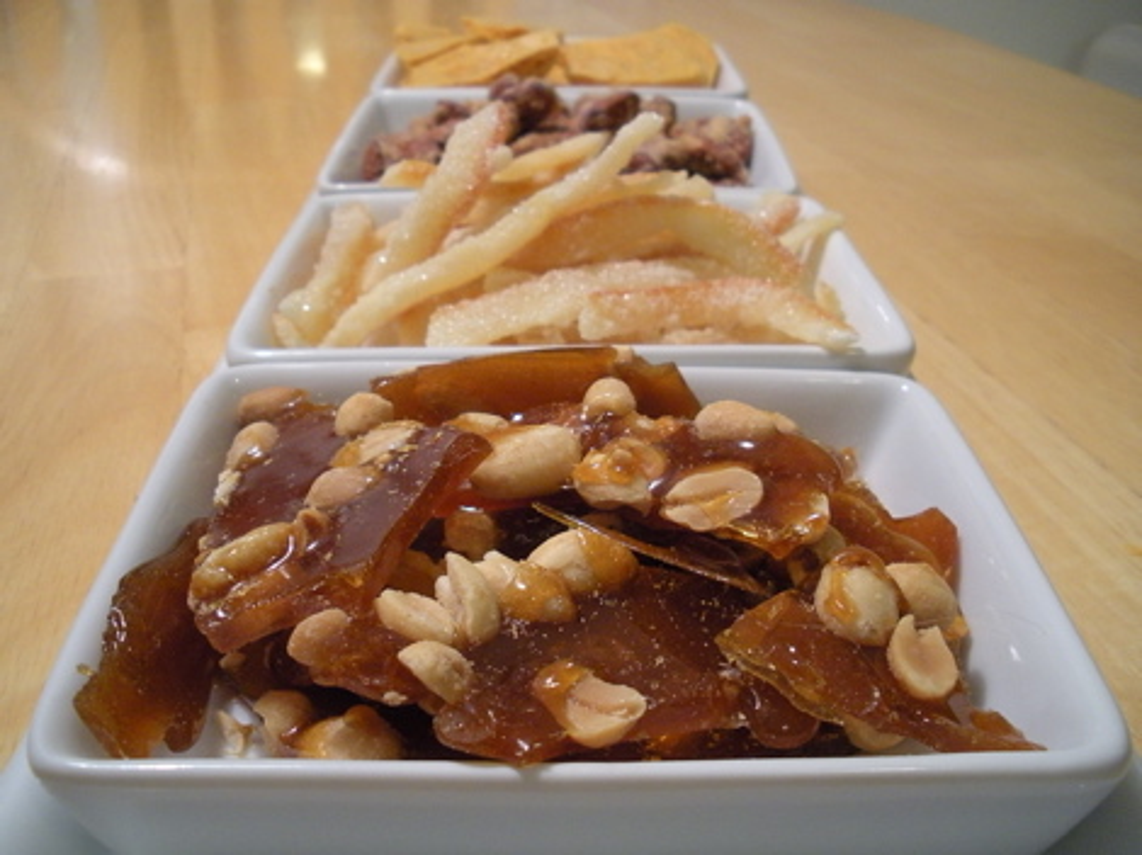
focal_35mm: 36
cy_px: 428
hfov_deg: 51.4
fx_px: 1187
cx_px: 571
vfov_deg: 39.6
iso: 400
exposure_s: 1/14.2
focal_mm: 6.3
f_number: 3.5
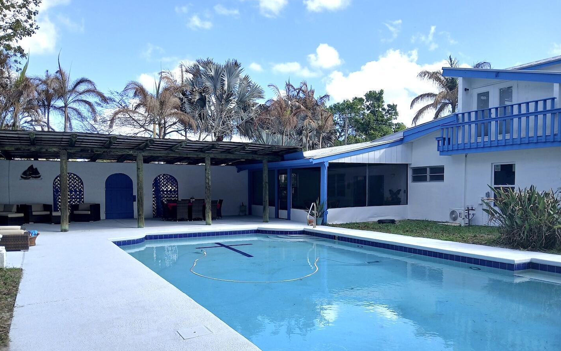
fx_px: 428
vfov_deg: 44.3
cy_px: 213
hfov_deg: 66.5
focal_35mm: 28
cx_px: 284
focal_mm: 3.98
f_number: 1.8
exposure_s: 1/318
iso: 20
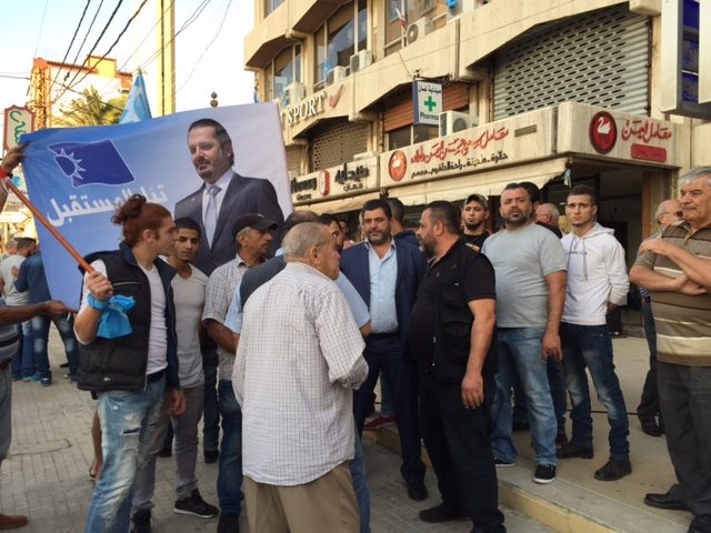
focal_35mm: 29
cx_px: 356
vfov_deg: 48.2
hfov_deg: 61.7
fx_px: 596
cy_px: 266
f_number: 2.2
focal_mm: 4.15
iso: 32
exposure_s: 1/215
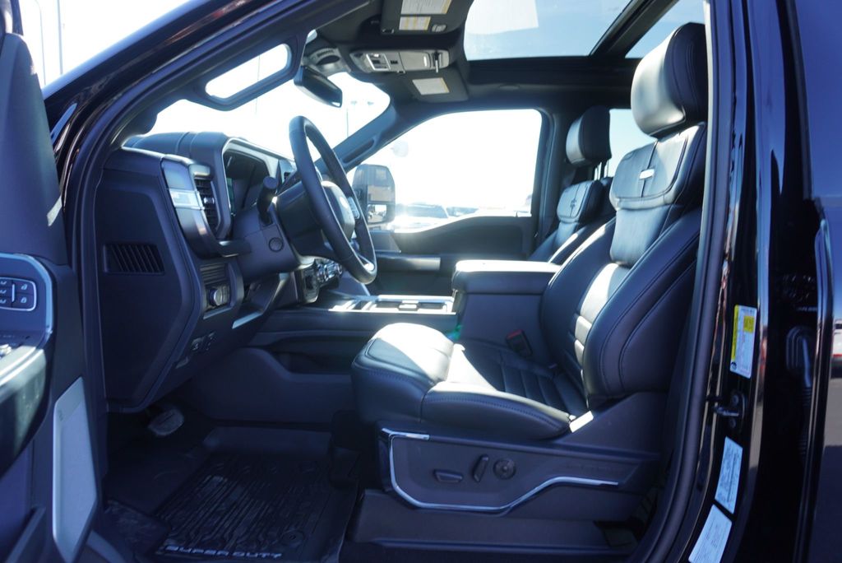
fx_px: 562
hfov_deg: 73.7
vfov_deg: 53.2
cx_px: 421
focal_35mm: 24
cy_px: 282
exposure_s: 1/80
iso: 100
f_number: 4.5
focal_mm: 16
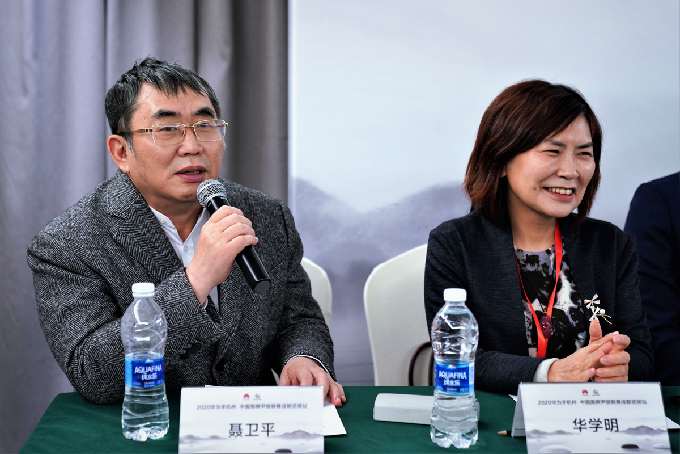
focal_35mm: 55
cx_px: 340
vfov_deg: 24.6
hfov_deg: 36.2
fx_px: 1039
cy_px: 227
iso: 1250
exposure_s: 1/60
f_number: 2.8
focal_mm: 55
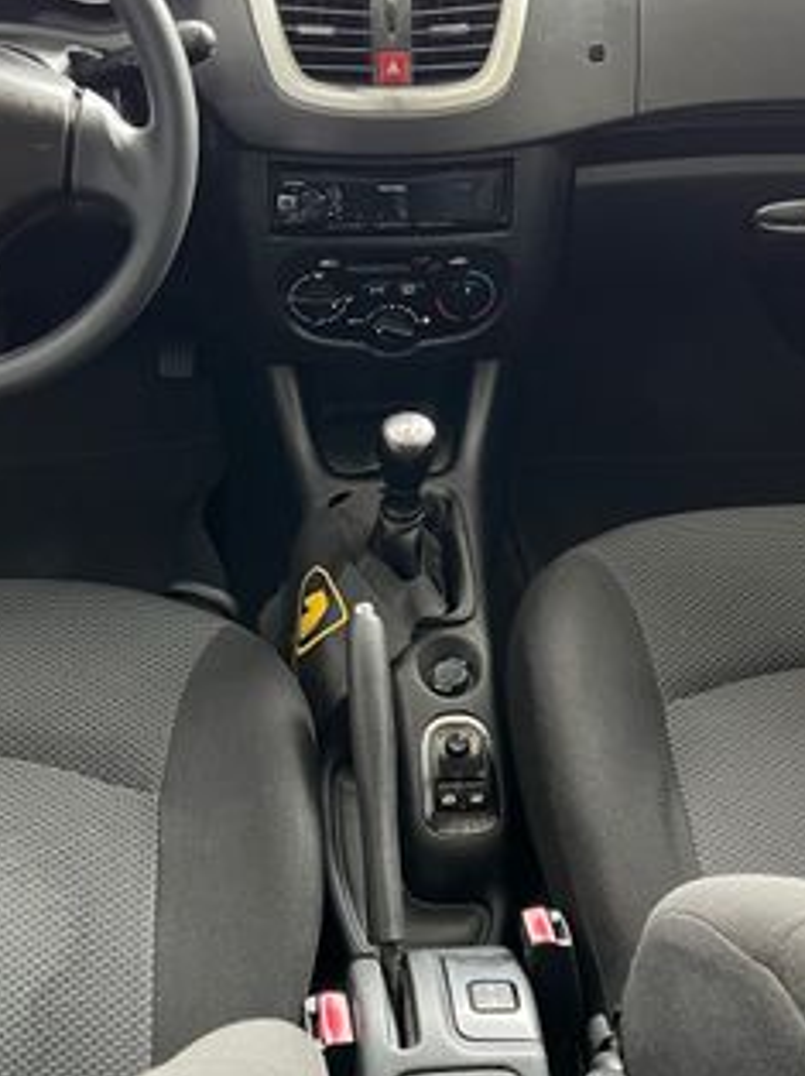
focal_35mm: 39
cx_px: 394
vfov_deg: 47.8
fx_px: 1211
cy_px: 483
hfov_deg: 36.8
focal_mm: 5.7
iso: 200
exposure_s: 1/60
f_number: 1.5
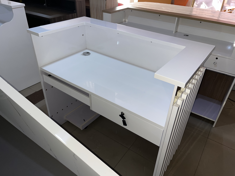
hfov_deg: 67.3
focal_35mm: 26
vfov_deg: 53.1
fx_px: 177
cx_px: 118
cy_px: 88
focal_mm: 5.1
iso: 50
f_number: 1.6
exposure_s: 1/30
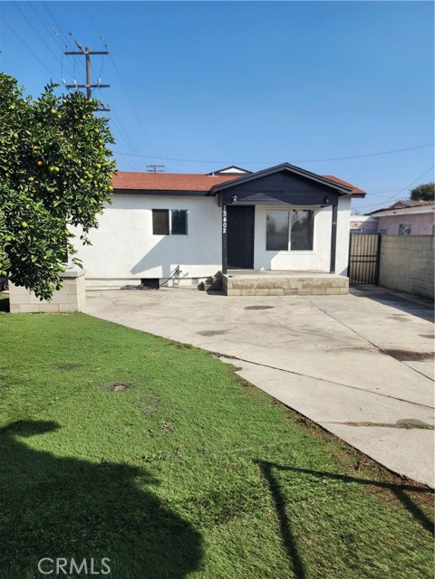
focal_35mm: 23
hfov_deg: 58.9
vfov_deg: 73.9
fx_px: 385
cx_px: 218
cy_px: 290
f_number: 1.8
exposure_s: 1/1108
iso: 12
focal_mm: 6.4
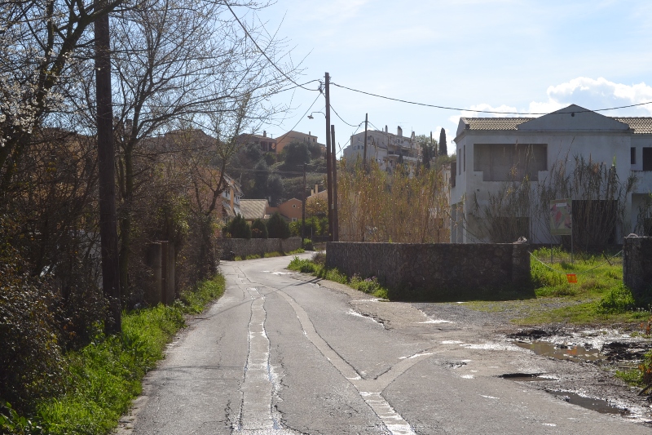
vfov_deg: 25.0
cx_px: 326
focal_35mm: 54
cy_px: 218
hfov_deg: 36.9
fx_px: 978
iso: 100
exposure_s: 1/200
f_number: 10
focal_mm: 36
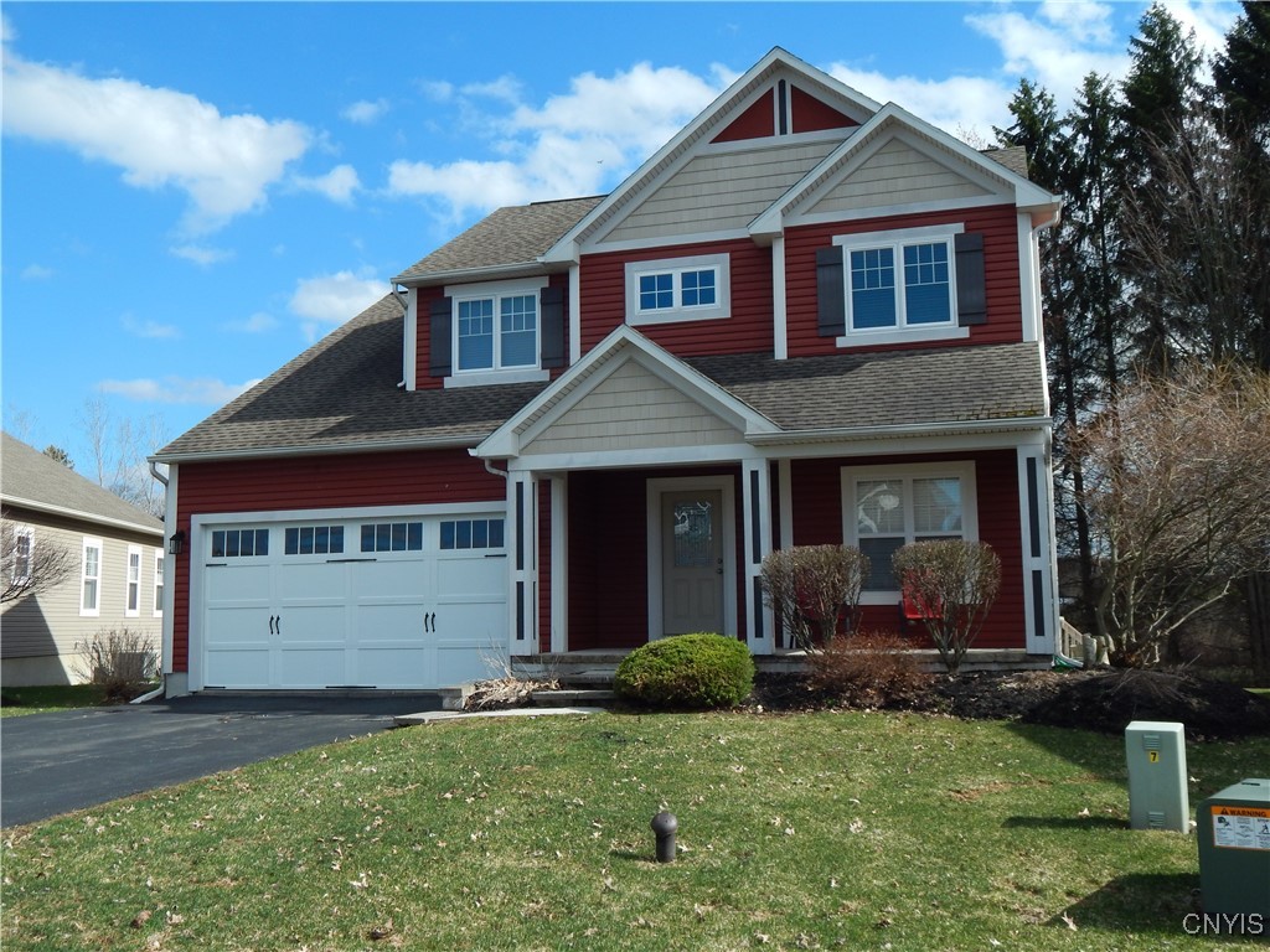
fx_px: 1284
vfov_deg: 40.7
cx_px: 635
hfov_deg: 52.6
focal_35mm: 35
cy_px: 476
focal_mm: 6.1
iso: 125
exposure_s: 1/1250
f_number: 3.3
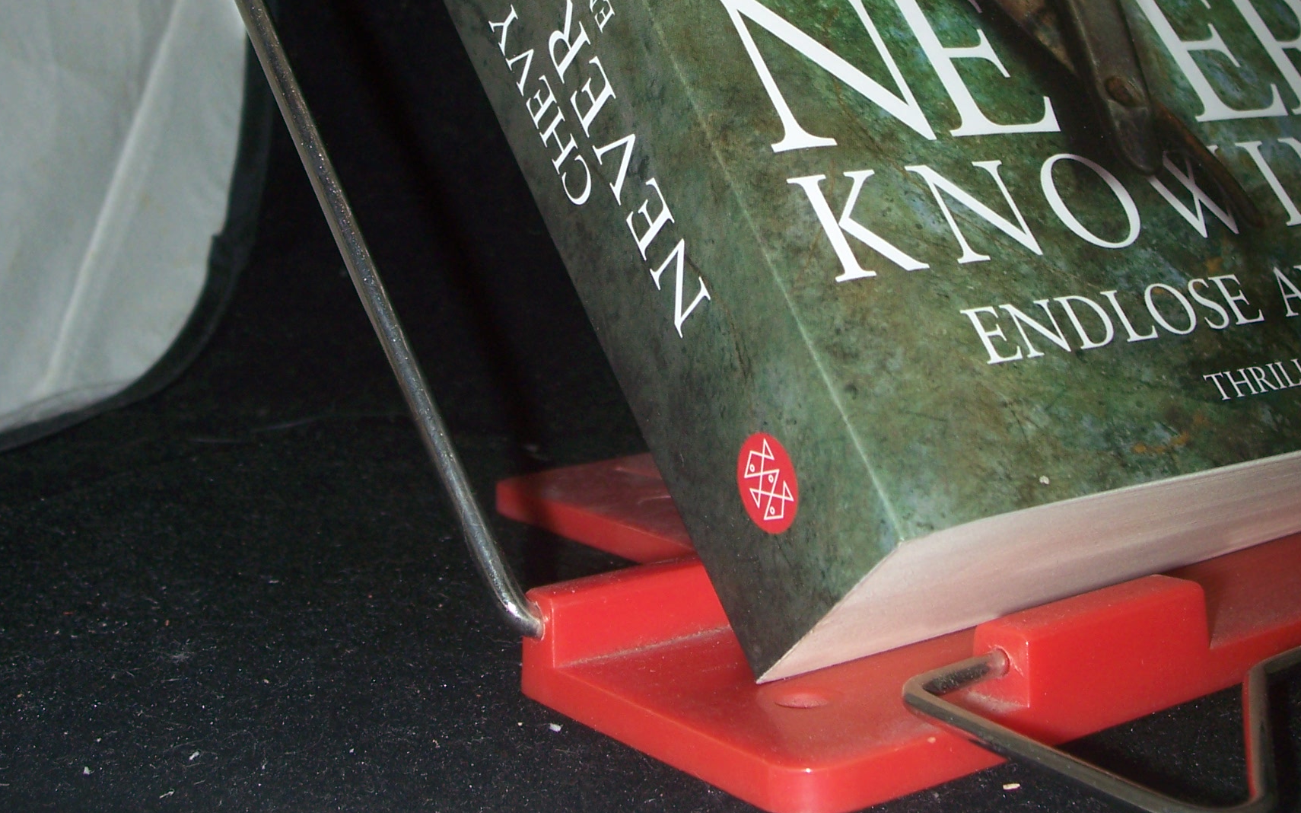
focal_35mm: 60
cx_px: 650
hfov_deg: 34.0
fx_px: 2127
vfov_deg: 21.3
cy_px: 134
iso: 80
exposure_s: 1/60
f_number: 2.8
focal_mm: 7
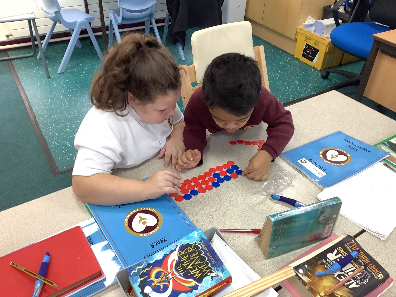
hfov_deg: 58.4
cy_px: 148
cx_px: 198
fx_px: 355
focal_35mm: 31
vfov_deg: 45.4
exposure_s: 1/50
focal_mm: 3.3
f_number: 2.4
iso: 160
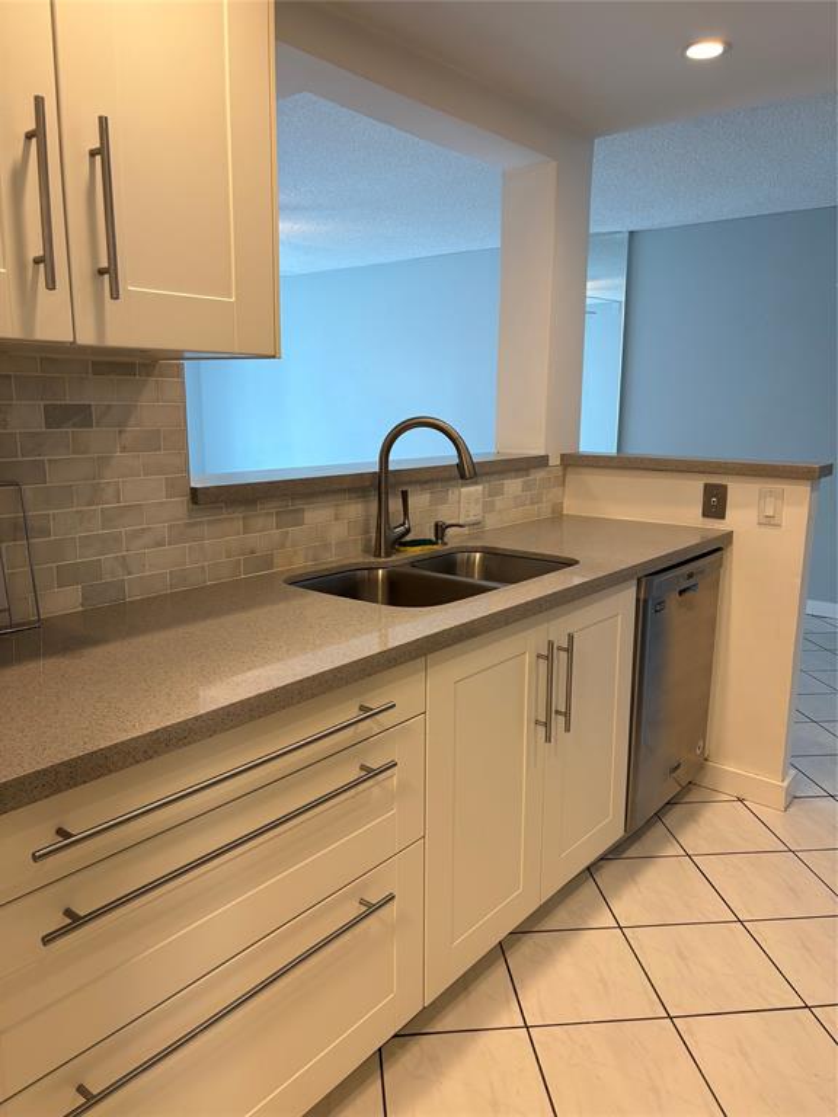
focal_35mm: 26
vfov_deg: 67.3
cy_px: 558
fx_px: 839
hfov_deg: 53.1
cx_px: 419
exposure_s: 1/60
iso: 80
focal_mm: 5.96
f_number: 1.6
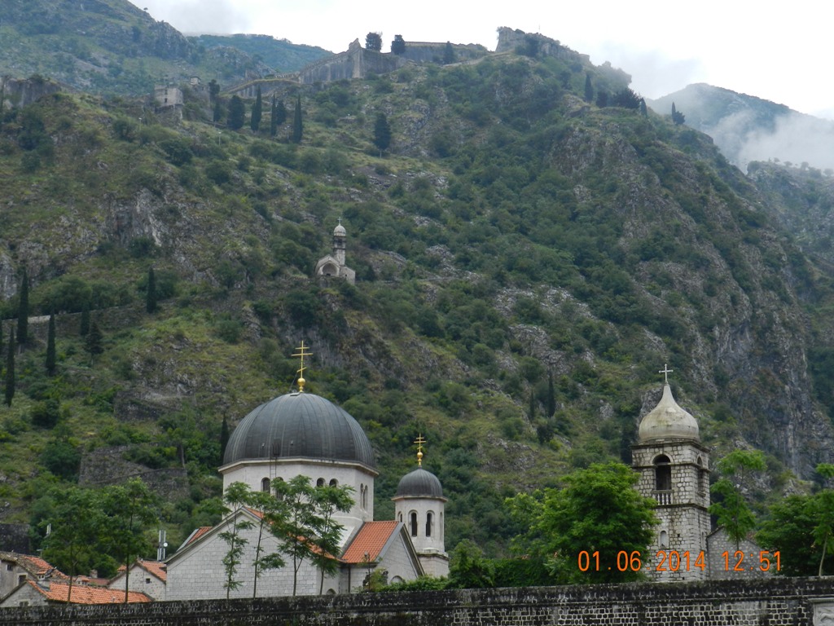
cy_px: 313
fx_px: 1638
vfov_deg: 21.6
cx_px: 417
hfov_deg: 28.6
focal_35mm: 68
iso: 160
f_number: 4.7
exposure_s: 1/500
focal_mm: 12.1
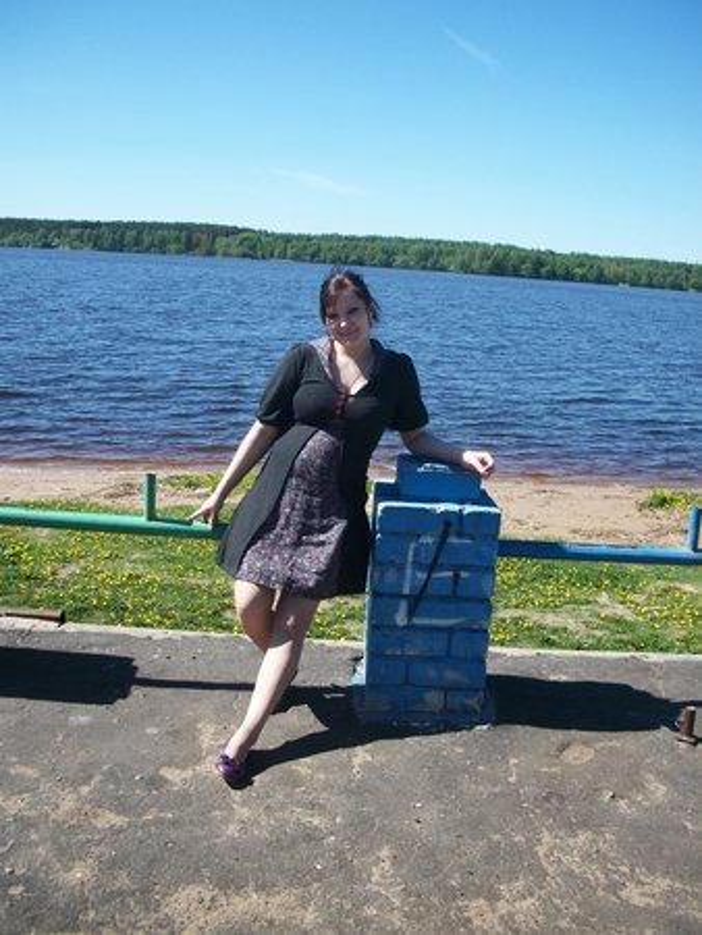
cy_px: 468
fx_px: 945
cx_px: 351
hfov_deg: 40.7
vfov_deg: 52.6
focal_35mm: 35
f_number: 3.1
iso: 80
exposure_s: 1/800
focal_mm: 6.3
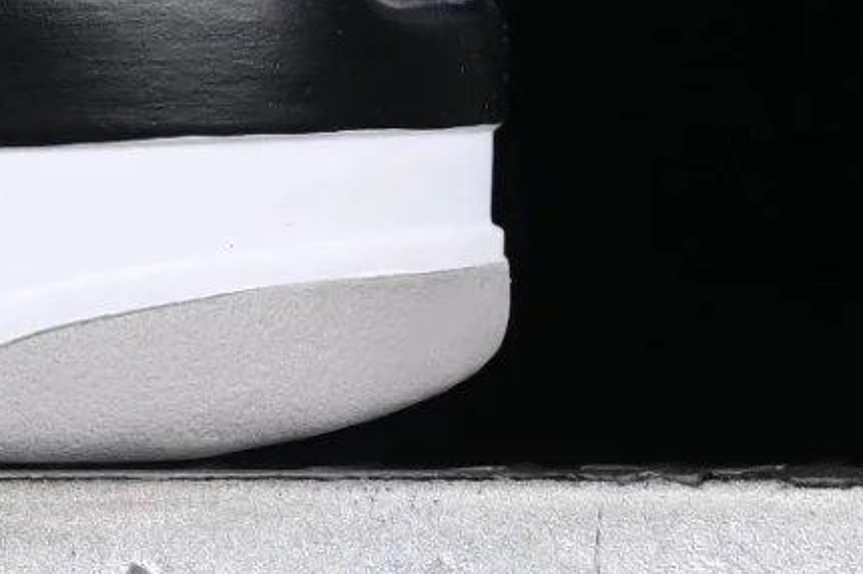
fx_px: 10707
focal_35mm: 447
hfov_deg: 4.5
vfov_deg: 3.1
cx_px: -1212
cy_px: -571
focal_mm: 50
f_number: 8
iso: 160
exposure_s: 1/125
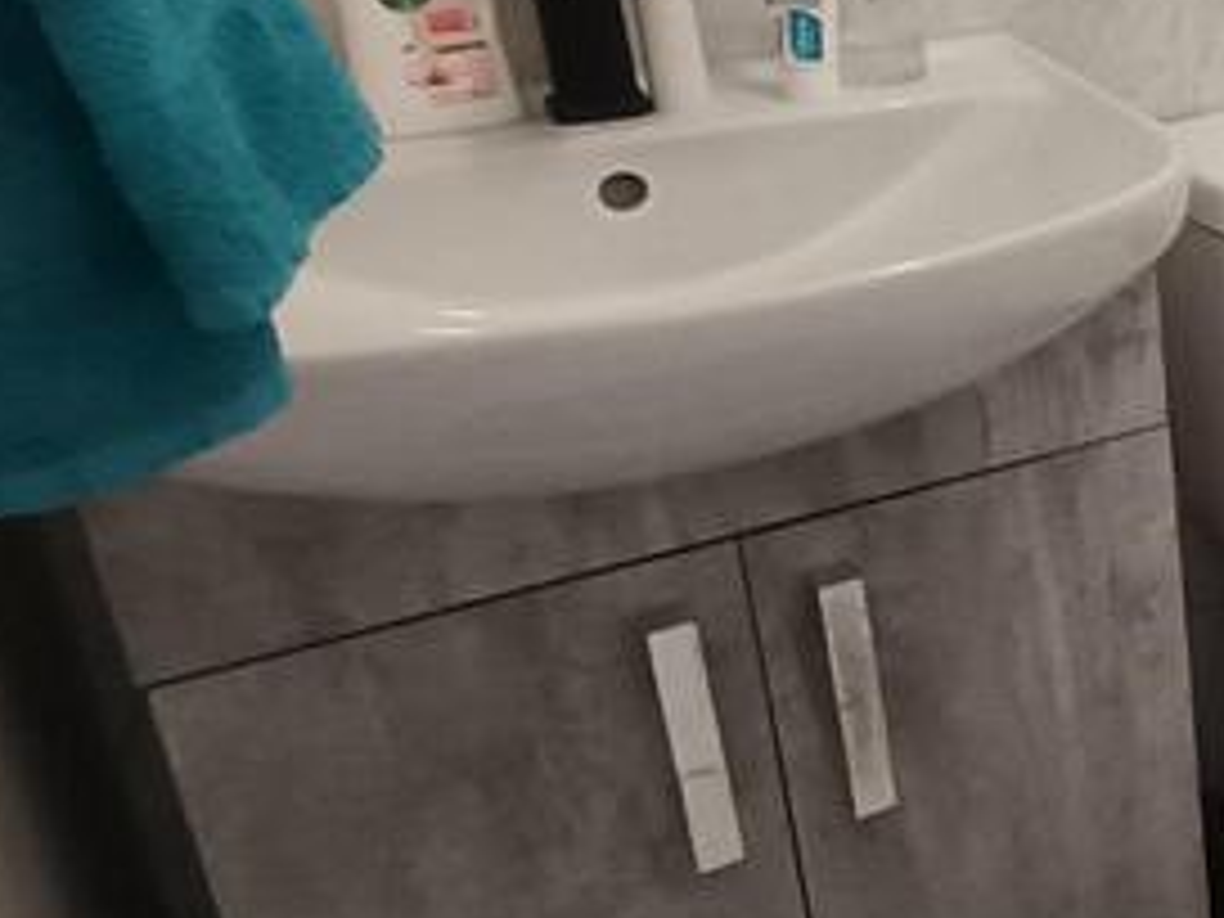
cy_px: 238
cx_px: 1768
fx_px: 1768
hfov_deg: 27.9
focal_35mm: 50
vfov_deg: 28.7
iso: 757
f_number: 2.2
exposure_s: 1/25
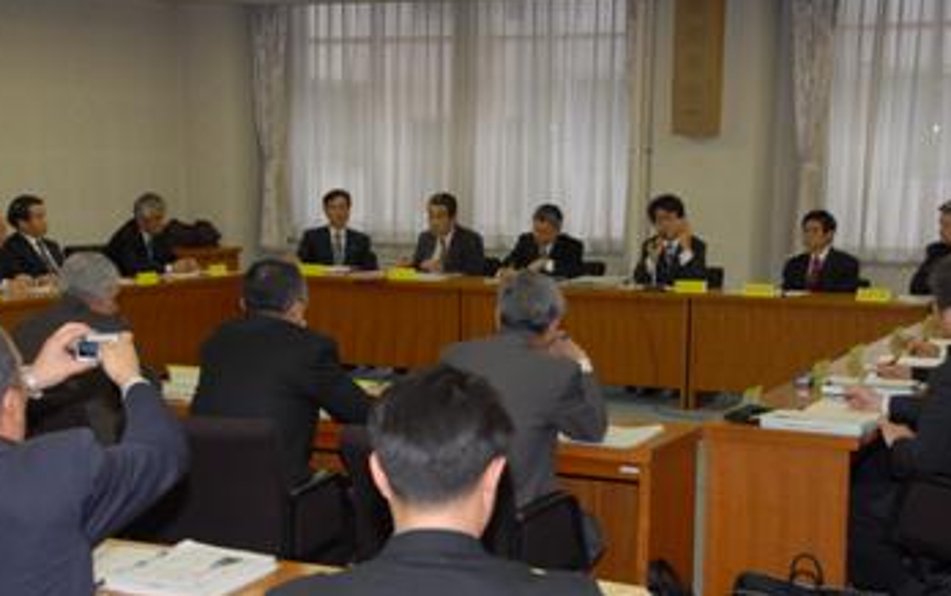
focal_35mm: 63
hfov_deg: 32.4
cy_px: 358
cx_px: 440
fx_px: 1634
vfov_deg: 20.6
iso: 400
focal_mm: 32
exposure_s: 1/60
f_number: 5.6
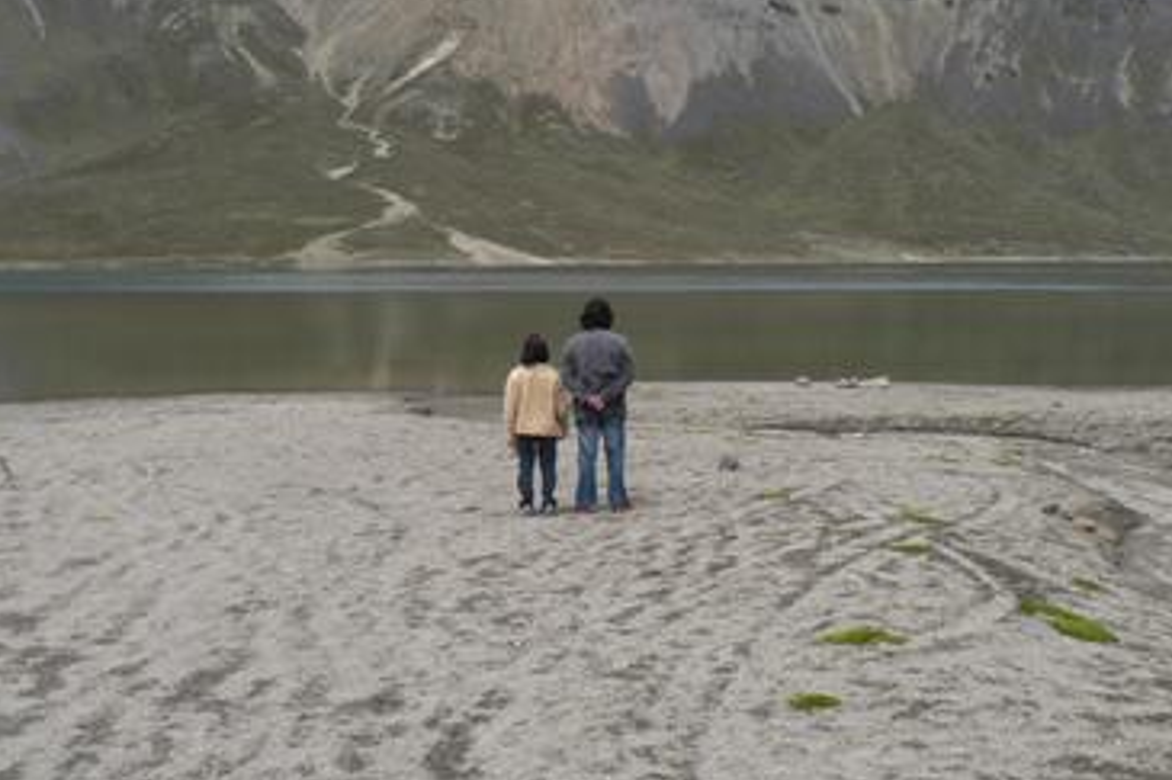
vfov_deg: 29.0
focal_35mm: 46
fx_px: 1497
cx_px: 610
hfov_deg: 42.8
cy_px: 257
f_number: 5
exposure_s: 1/400
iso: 80
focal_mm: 6
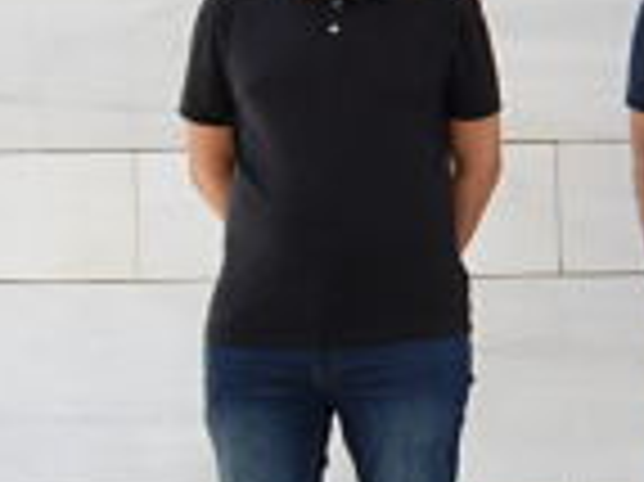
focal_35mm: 121
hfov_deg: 13.0
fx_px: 2249
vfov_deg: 12.2
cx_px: 1479
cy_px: 65
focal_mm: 18
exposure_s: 1/200
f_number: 7.1
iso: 400
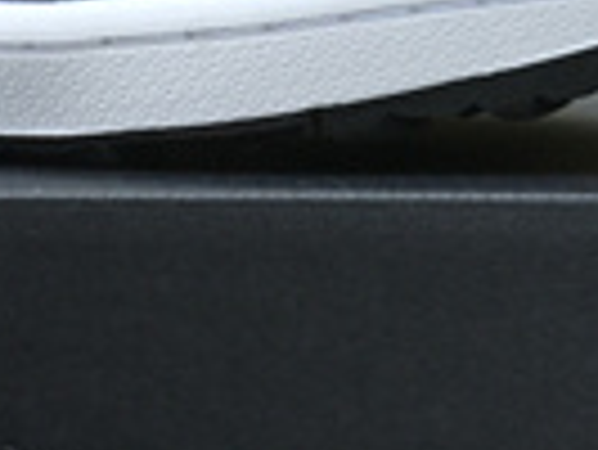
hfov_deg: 6.2
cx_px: -90
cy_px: 290
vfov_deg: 4.7
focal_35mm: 317
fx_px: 5481
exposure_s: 1/196
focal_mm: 6.6
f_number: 2.8
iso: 20
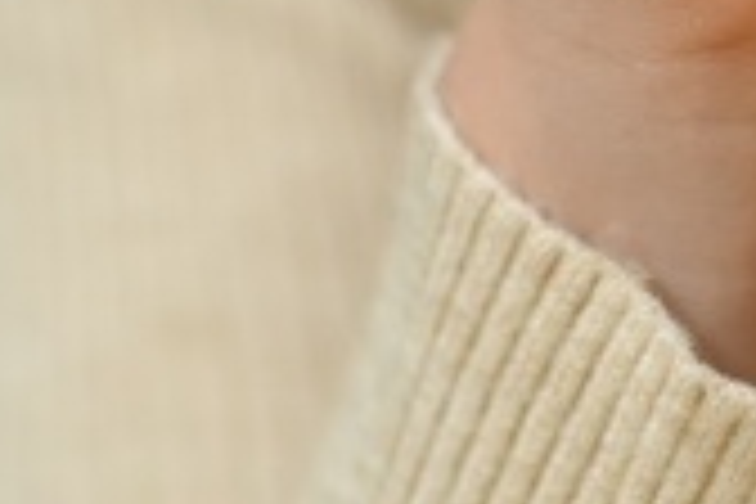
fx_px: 7517
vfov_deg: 3.8
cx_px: 752
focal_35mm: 358
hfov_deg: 5.7
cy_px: -428
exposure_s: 1/200
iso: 400
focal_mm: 50
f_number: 1.8
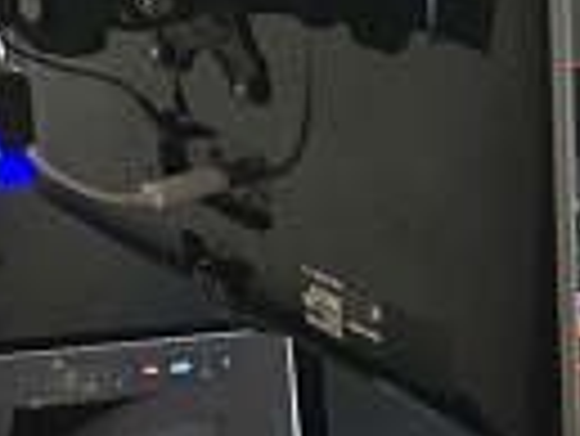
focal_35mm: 130
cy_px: 308
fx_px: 2180
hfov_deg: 14.5
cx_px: 778
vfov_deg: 11.4
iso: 100
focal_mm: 4.15
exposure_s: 1/8
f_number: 2.2
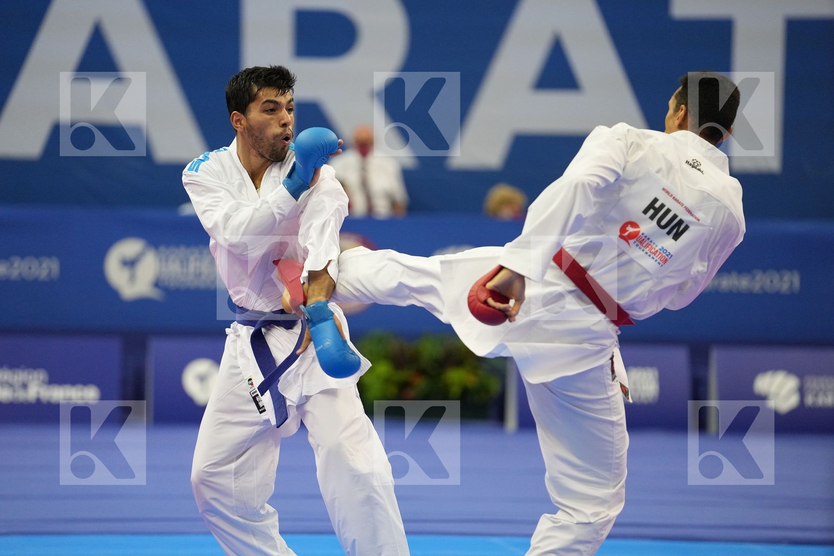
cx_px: 417
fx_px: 4633
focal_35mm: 200
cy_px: 278
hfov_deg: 10.3
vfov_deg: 6.9
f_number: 2.8
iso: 3200
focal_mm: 200
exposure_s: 1/1000
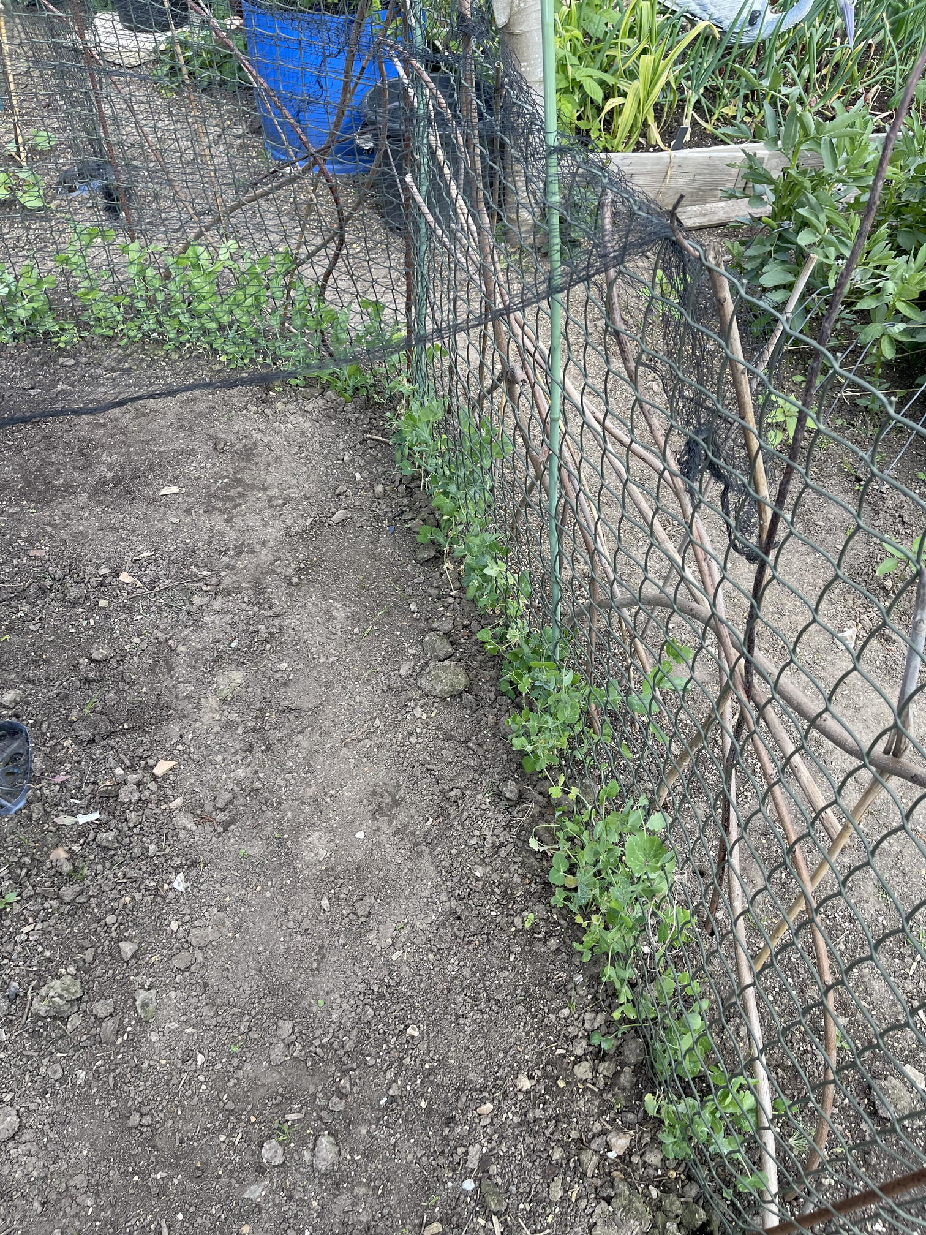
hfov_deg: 54.9
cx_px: 463
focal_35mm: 25
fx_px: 892
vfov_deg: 69.4
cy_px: 618
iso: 32
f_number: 1.6
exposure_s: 1/664
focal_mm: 5.1
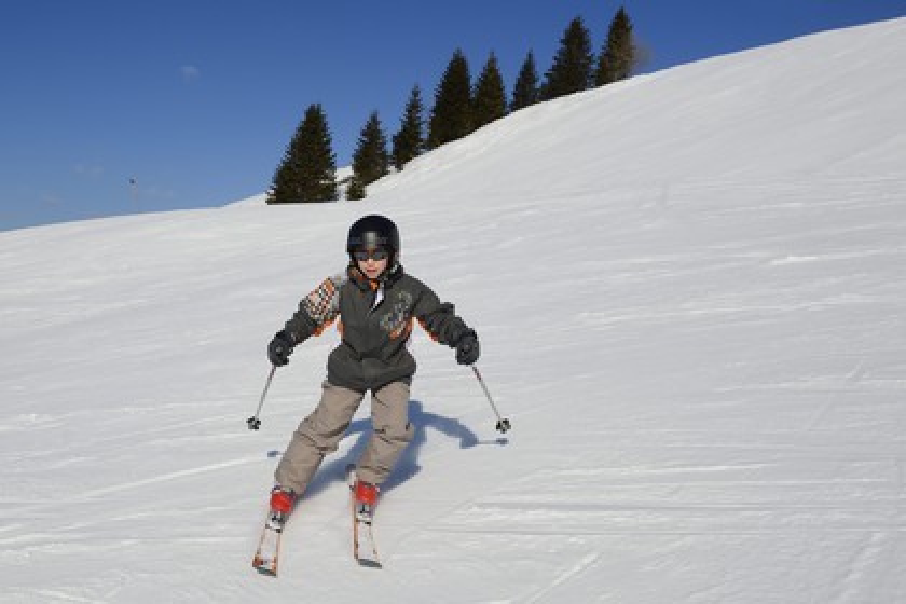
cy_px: 302
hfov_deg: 63.7
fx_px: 730
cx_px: 453
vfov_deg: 45.0
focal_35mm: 29
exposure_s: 1/800
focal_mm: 29
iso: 200
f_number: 10
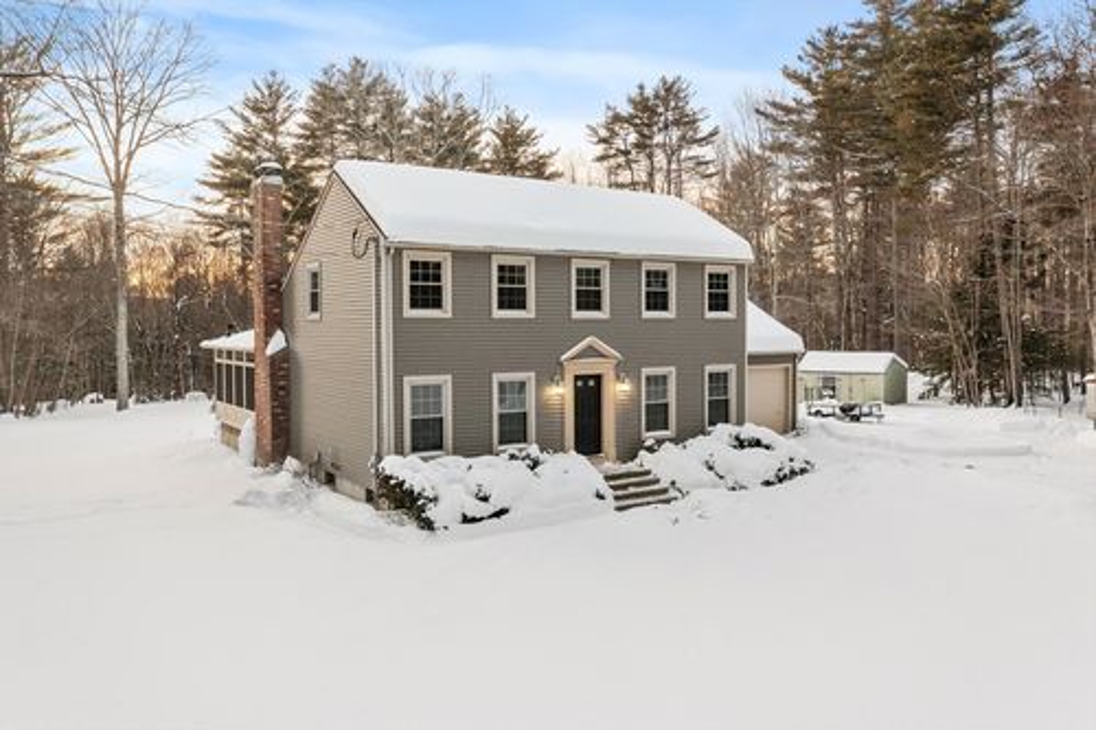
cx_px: 548
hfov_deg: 65.5
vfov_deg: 46.4
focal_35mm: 28
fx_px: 852
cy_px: 365
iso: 100
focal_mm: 10.26
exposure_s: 1/80
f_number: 4
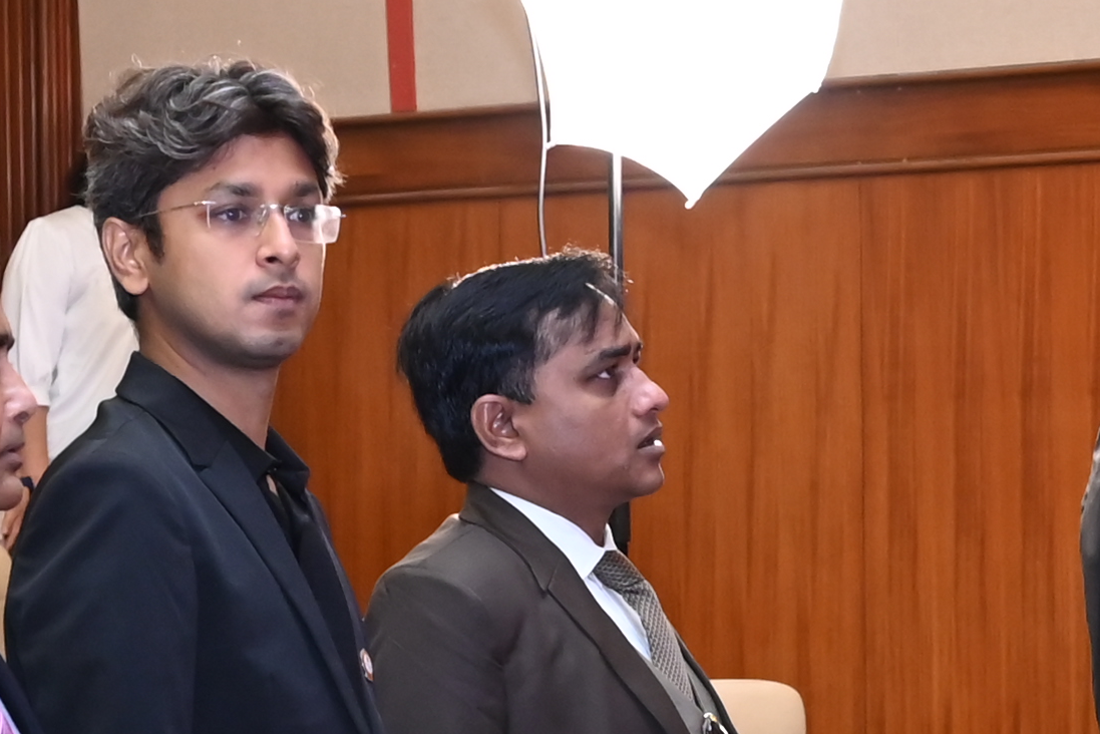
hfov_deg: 10.6
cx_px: 1048
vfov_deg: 7.1
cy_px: 885
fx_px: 5868
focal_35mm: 192
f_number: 4.5
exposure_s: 1/125
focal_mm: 35
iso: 1600
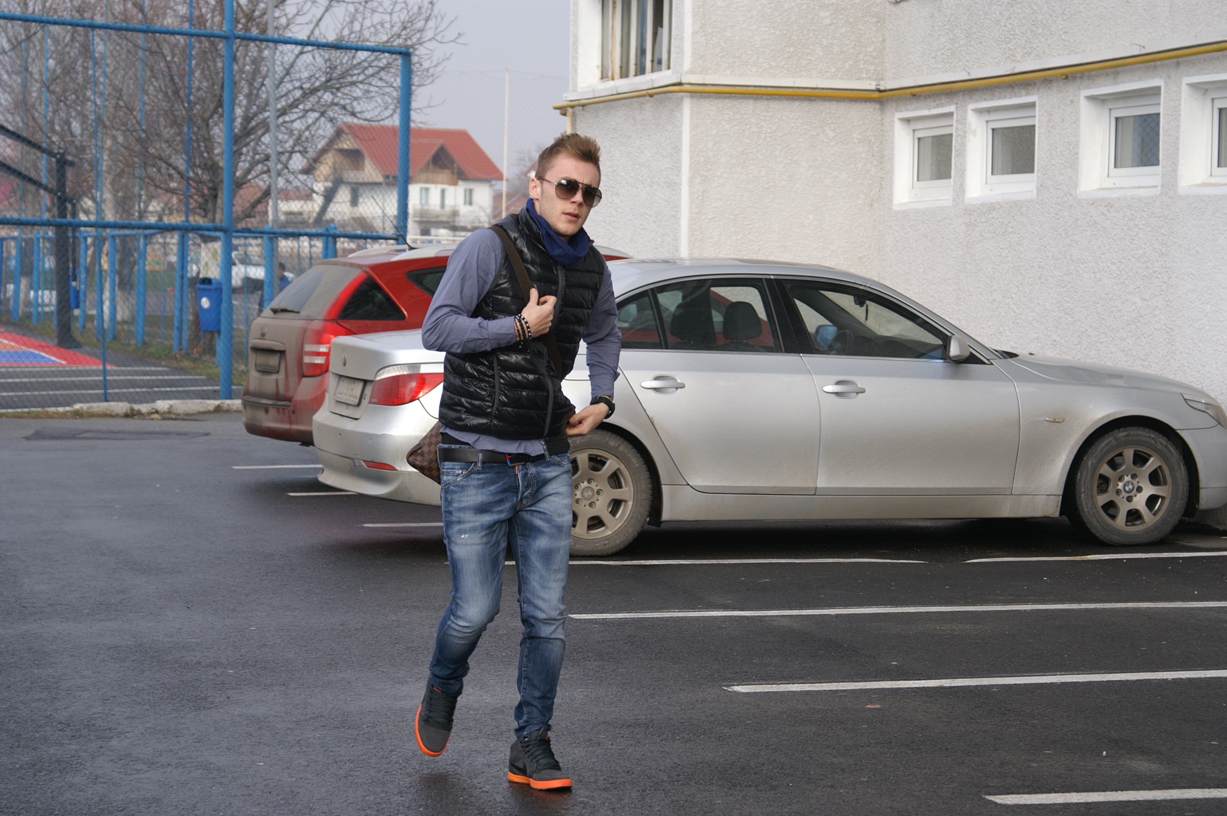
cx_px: 614
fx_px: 3576
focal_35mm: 105
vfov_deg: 13.0
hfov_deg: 19.5
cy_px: 408
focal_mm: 70
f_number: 6.3
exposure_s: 1/200
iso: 100
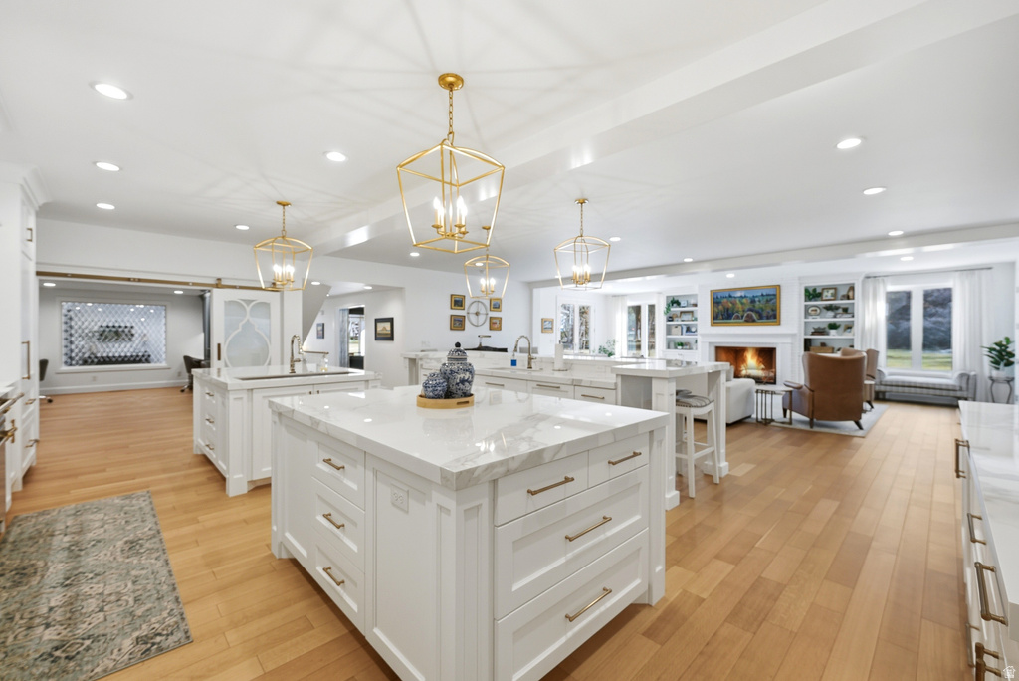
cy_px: 340
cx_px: 510
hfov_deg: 100.4
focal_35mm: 15
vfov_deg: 77.4
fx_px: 425
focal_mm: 15
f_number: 5
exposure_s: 1/1600
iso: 320
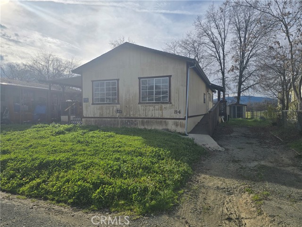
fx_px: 201
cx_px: 151
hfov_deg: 73.9
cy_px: 114
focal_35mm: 23
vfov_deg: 58.9
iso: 12
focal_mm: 6.3
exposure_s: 1/2140
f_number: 1.7
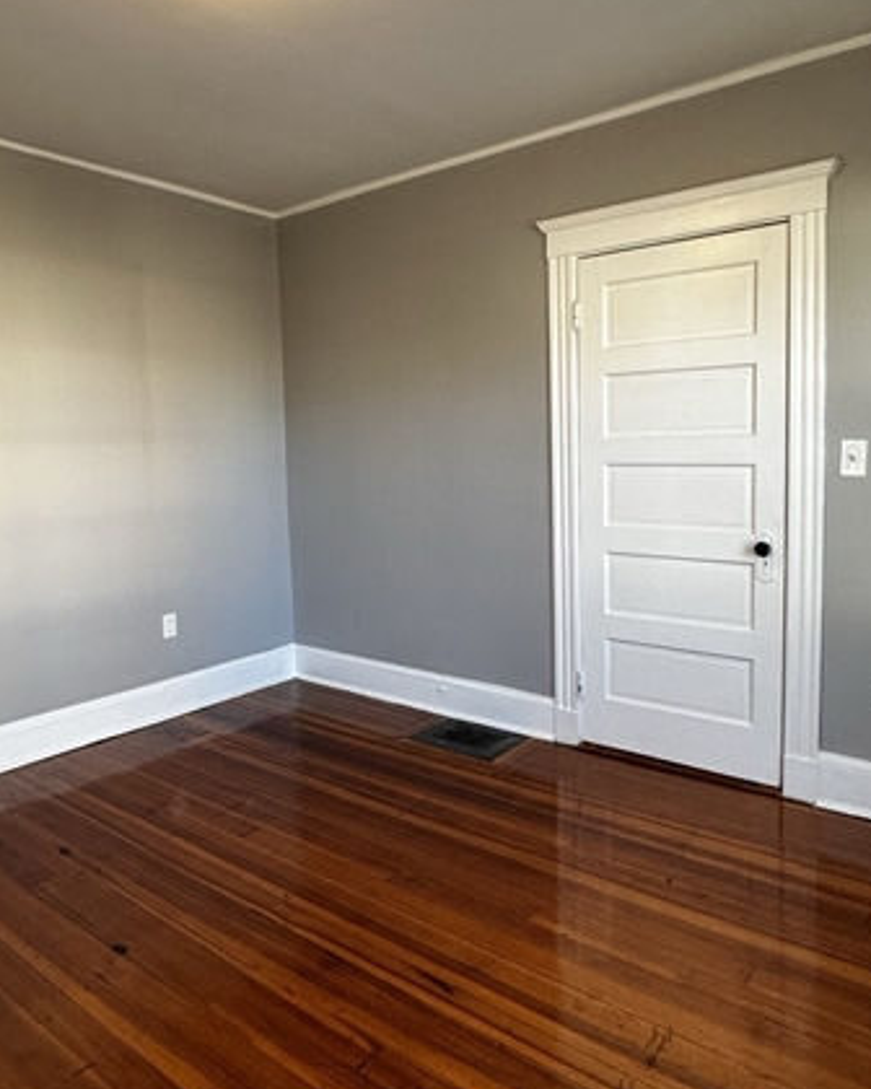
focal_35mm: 25
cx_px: 433
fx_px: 806
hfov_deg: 56.8
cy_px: 506
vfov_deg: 68.0
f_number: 2.2
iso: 160
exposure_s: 1/120
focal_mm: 2.22
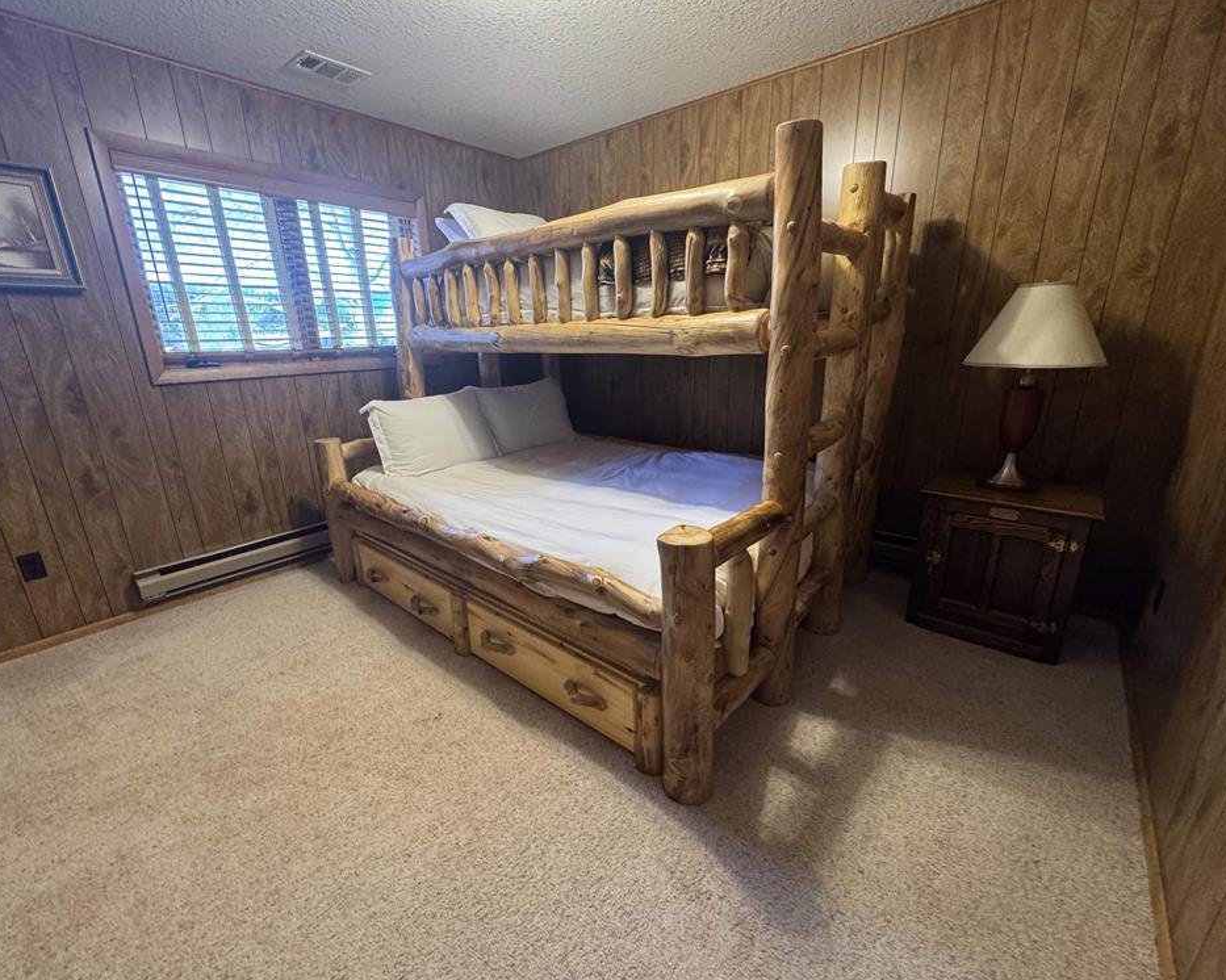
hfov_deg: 96.8
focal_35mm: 15
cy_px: 499
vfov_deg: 84.0
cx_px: 602
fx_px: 544
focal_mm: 2.22
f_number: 2.2
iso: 500
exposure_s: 1/60
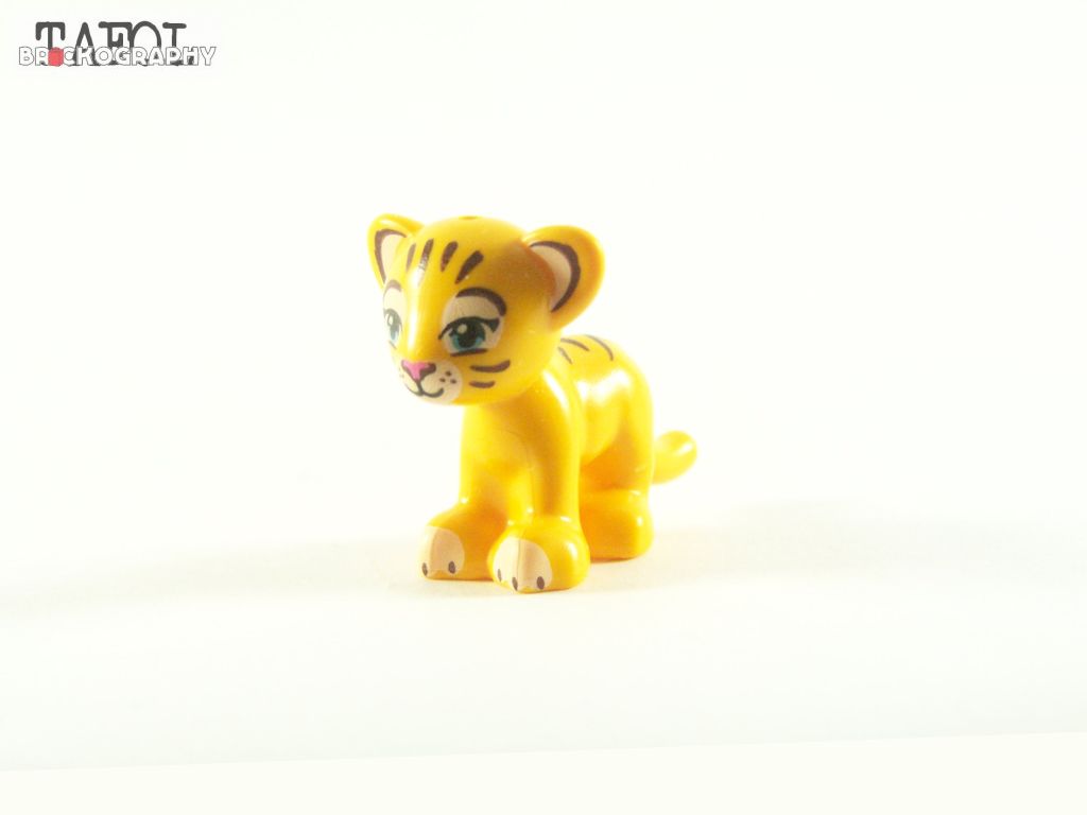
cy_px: 408
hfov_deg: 20.9
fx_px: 2952
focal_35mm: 94
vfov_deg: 15.7
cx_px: 544
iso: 400
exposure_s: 1/60
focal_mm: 15.6
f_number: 4
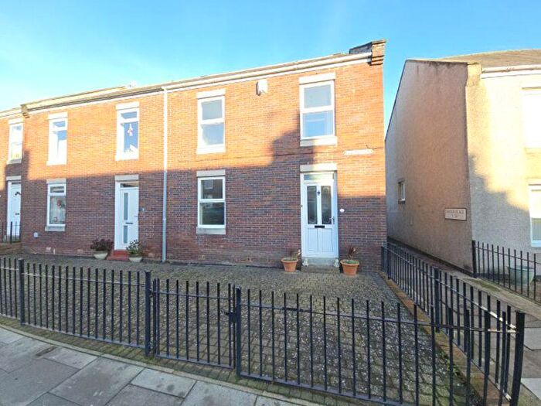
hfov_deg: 106.2
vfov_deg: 89.9
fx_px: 203
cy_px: 203
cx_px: 270
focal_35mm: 13
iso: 125
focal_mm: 2.2
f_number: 2.2
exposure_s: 1/719
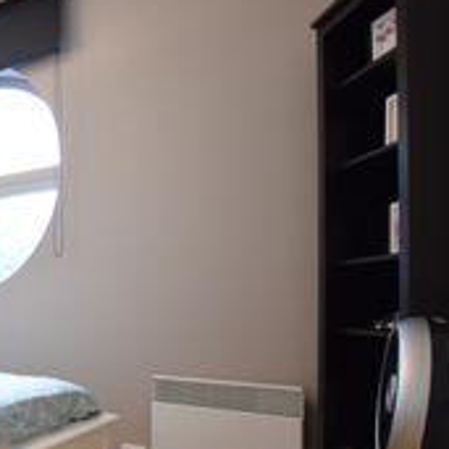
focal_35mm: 35
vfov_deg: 46.2
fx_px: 514
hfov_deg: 36.6
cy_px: 311
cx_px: -87
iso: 1600
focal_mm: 10
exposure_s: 1/125
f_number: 3.5
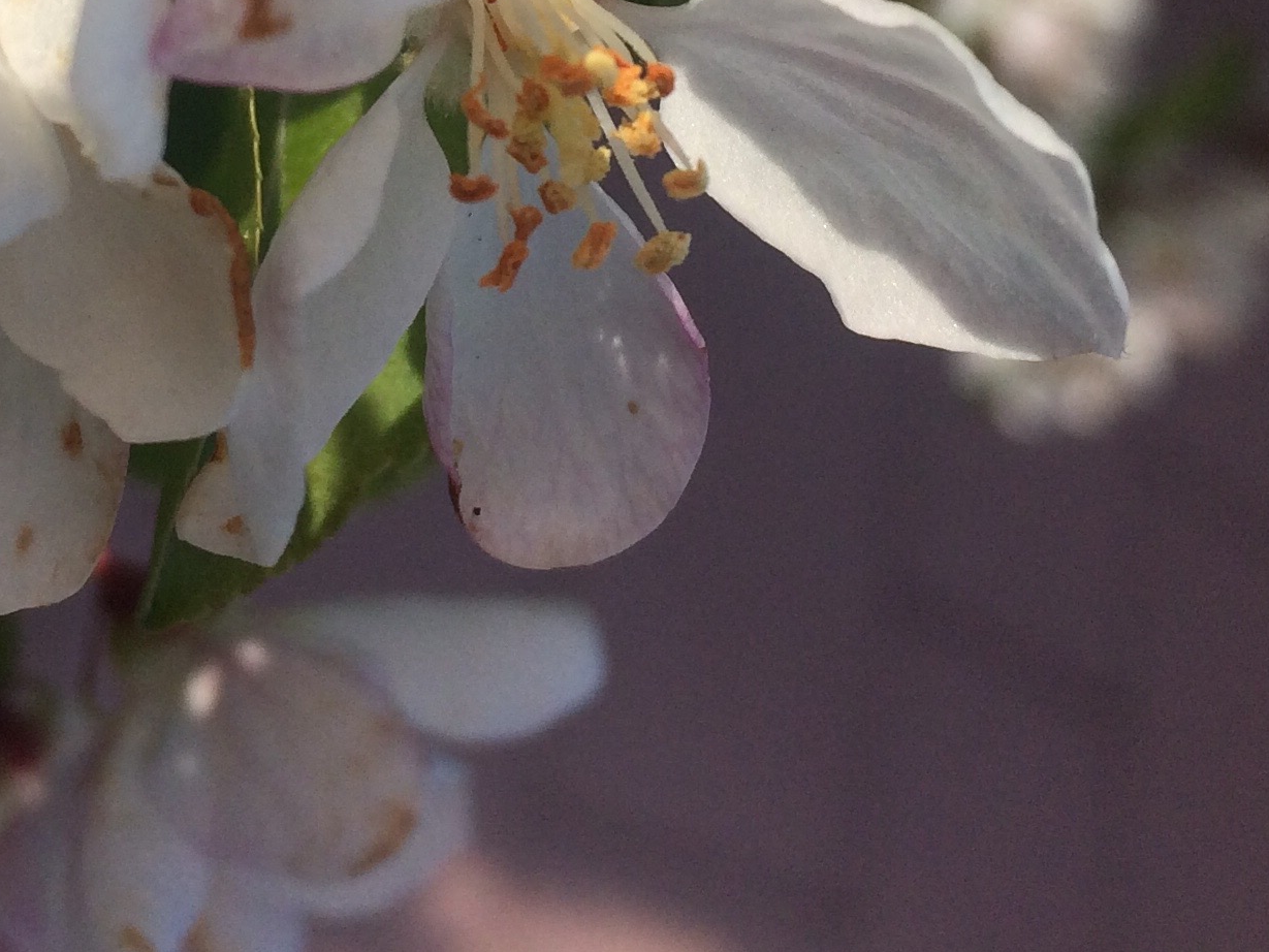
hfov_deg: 25.0
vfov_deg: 17.9
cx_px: 313
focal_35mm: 77
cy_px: -268
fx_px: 2823
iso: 32
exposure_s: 1/1520
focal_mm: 4.15
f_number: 2.2
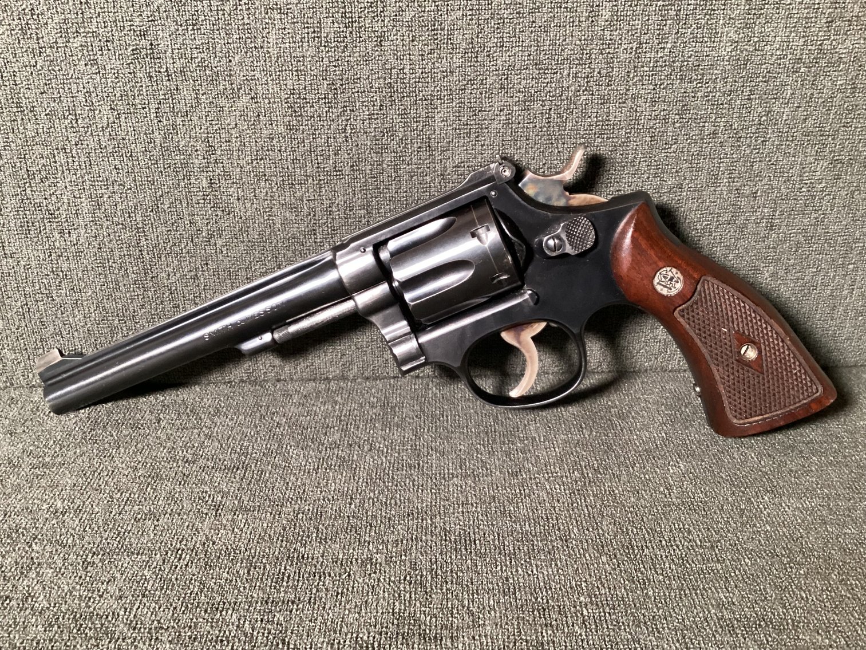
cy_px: 325
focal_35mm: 31
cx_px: 433
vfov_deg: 45.4
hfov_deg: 58.3
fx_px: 776
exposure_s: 1/33
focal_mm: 3.3
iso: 400
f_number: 2.4
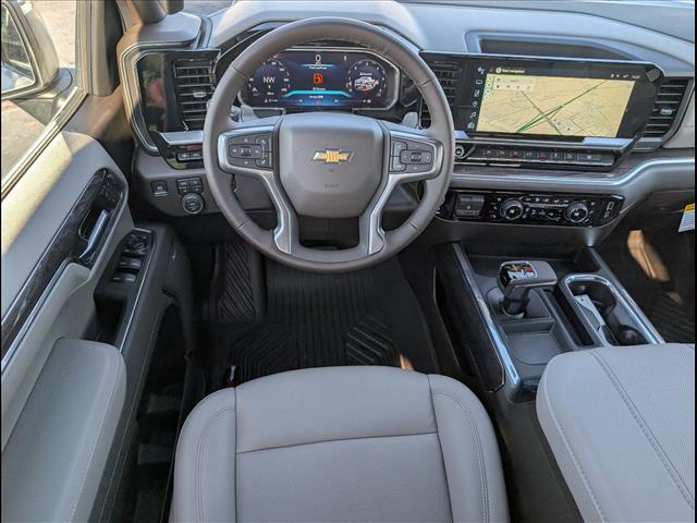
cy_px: 262
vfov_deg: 56.8
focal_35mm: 24
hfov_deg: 71.6
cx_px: 348
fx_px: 483
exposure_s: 1/200
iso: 32
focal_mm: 6.9
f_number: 1.68
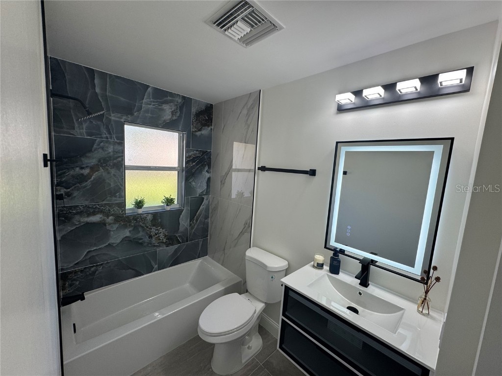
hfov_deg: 102.1
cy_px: 188
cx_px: 251
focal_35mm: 14
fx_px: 203
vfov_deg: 85.7
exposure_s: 1/120
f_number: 2.2
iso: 80
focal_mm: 2.22
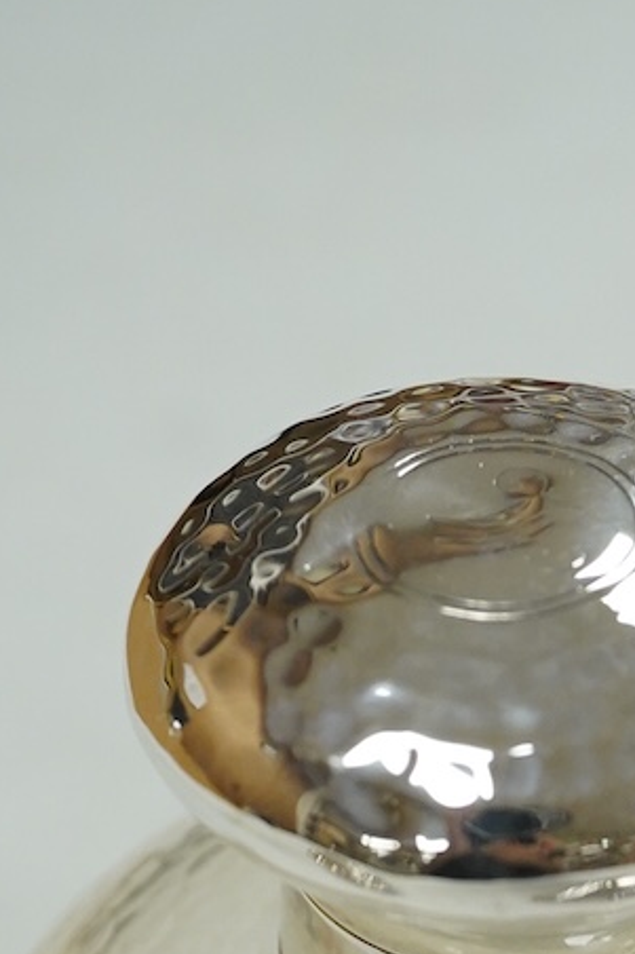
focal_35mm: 112
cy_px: 1071
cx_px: 468
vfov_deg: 17.6
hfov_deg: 12.2
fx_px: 2965
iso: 2500
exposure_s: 1/400
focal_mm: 30
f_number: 8
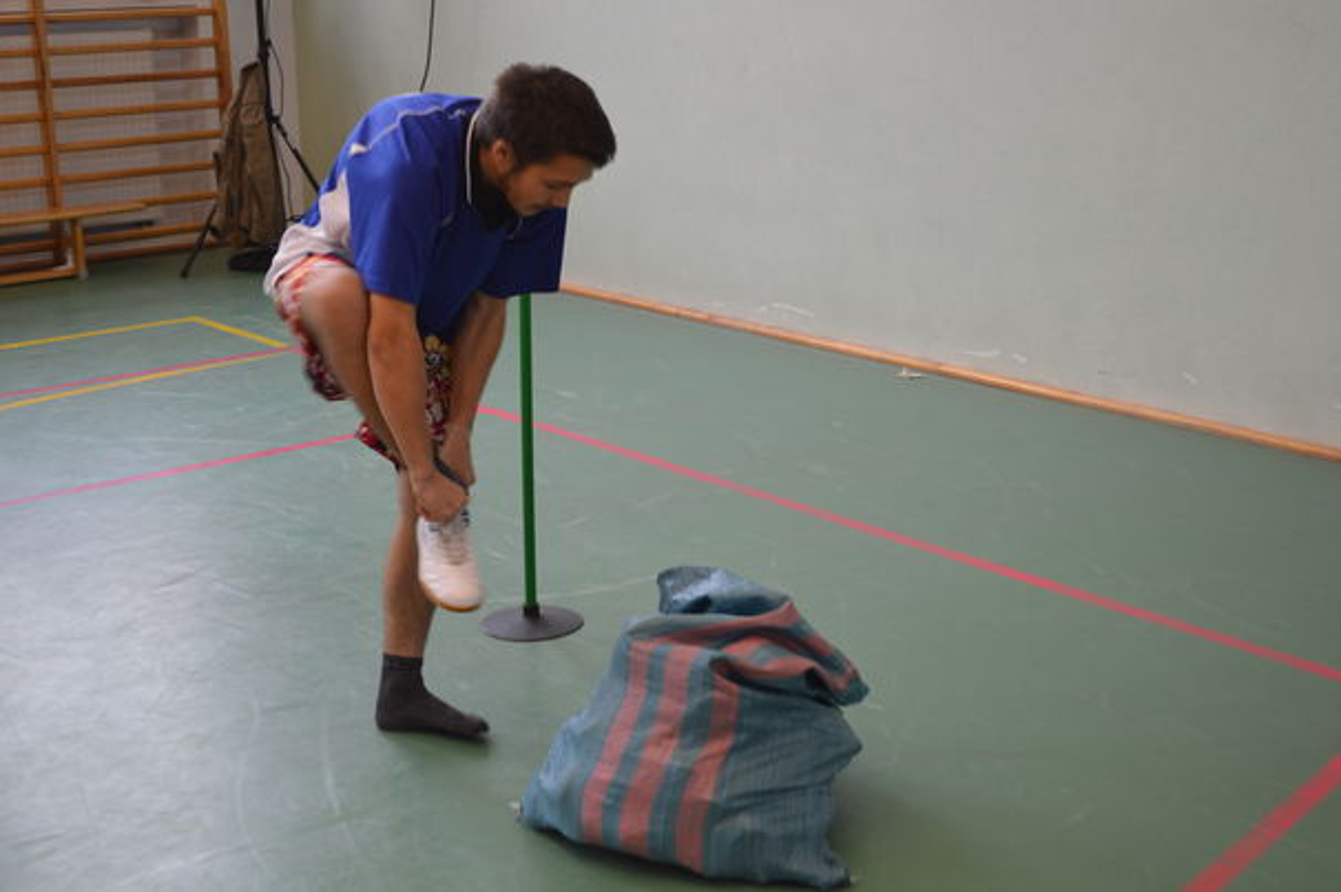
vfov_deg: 25.7
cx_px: 670
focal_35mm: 52
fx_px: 1954
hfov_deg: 37.9
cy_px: 446
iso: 400
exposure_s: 1/40
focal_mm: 35
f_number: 5
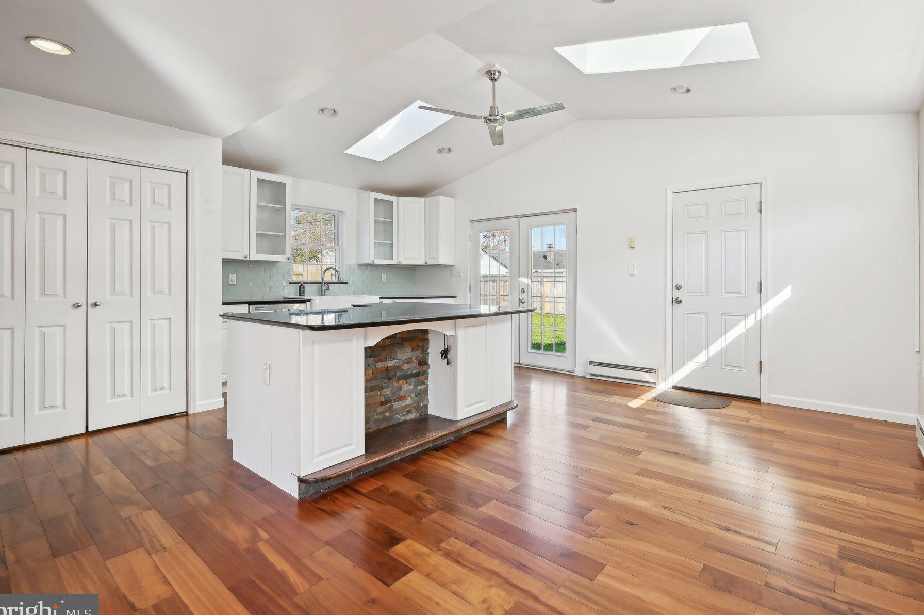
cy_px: 280
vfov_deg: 73.5
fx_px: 410
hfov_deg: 96.4
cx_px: 513
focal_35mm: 16
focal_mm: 14
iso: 100
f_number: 8
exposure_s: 1/40
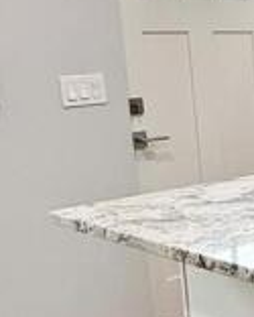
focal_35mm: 84
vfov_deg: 22.7
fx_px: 789
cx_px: 500
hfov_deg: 15.1
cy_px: 197
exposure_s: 1/99
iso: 125
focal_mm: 2.22
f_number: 2.2
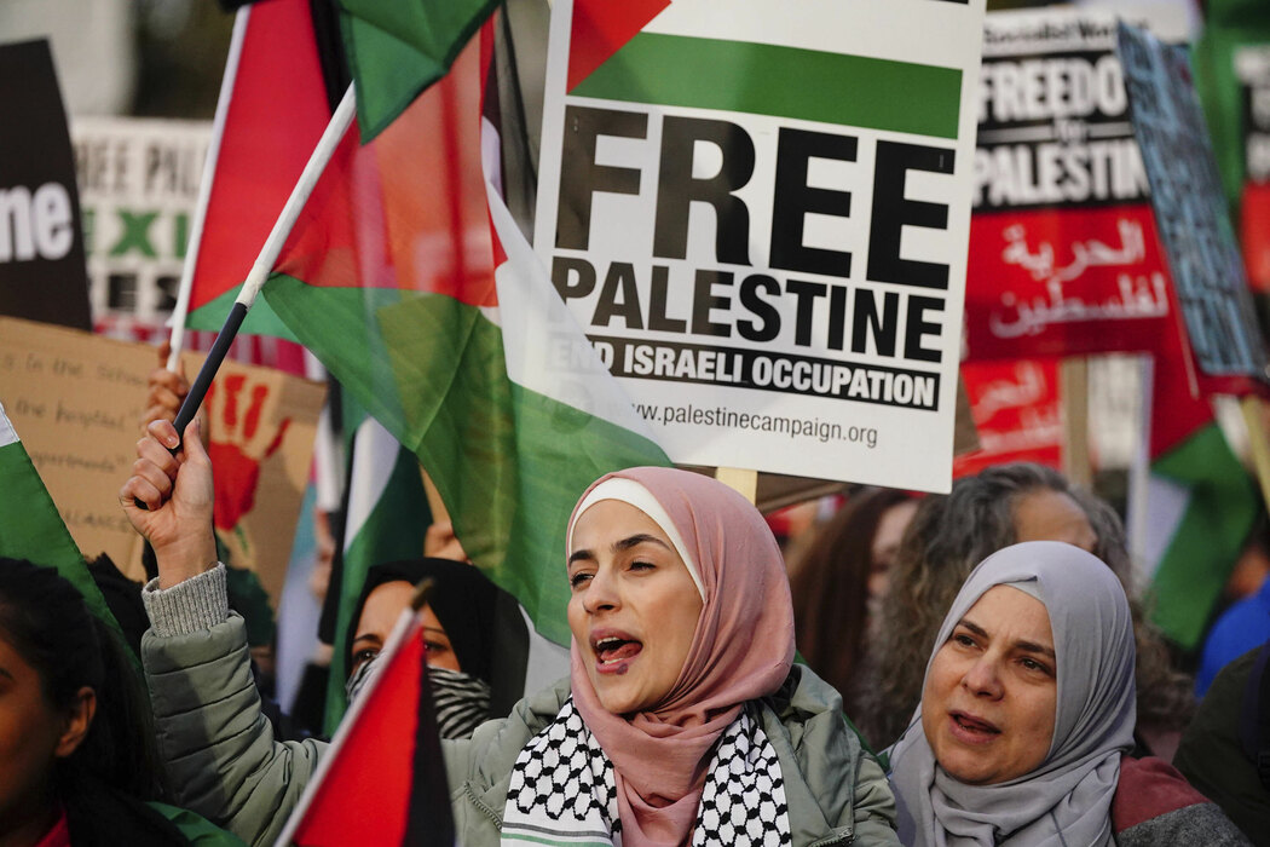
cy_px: 424
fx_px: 5080
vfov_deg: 9.5
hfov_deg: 14.3
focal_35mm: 144
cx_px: 635
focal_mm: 144
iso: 4000
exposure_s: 1/16000
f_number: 3.2
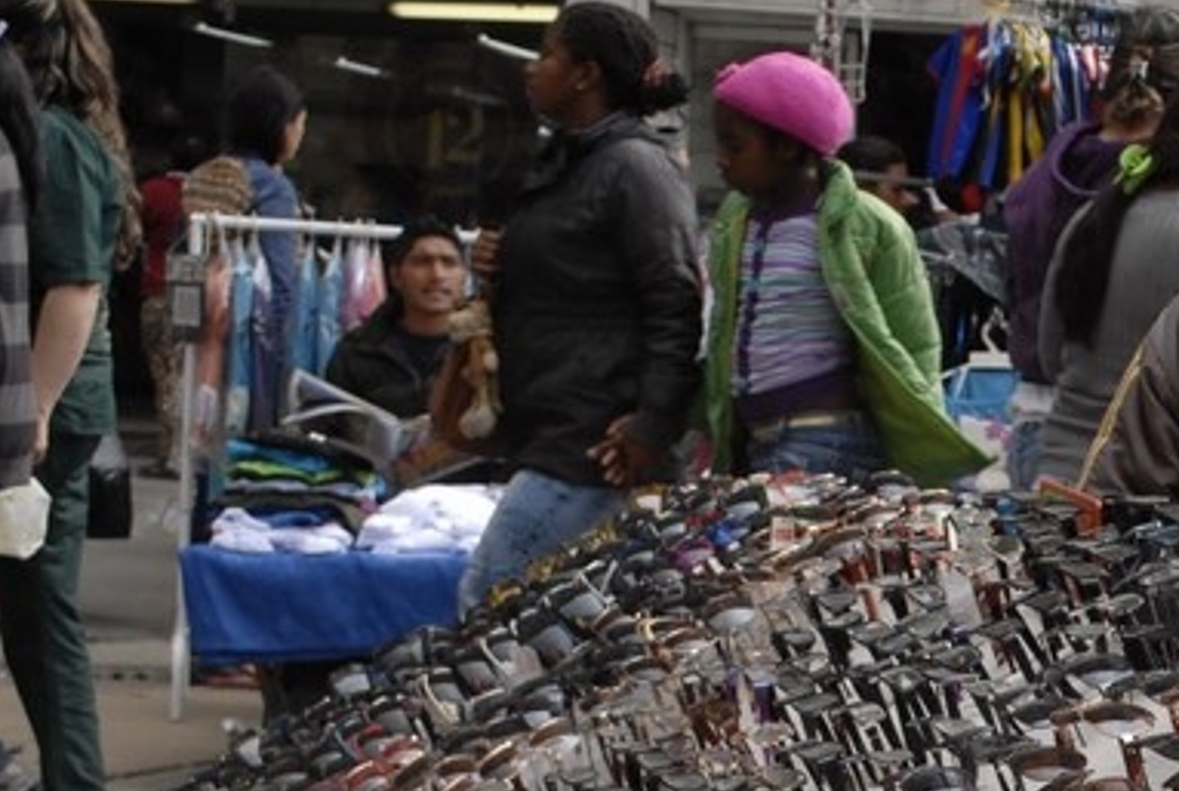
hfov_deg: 18.0
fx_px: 3577
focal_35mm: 109
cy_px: 763
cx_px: 1330
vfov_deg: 12.5
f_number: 7.1
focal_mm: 32
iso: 400
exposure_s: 1/400
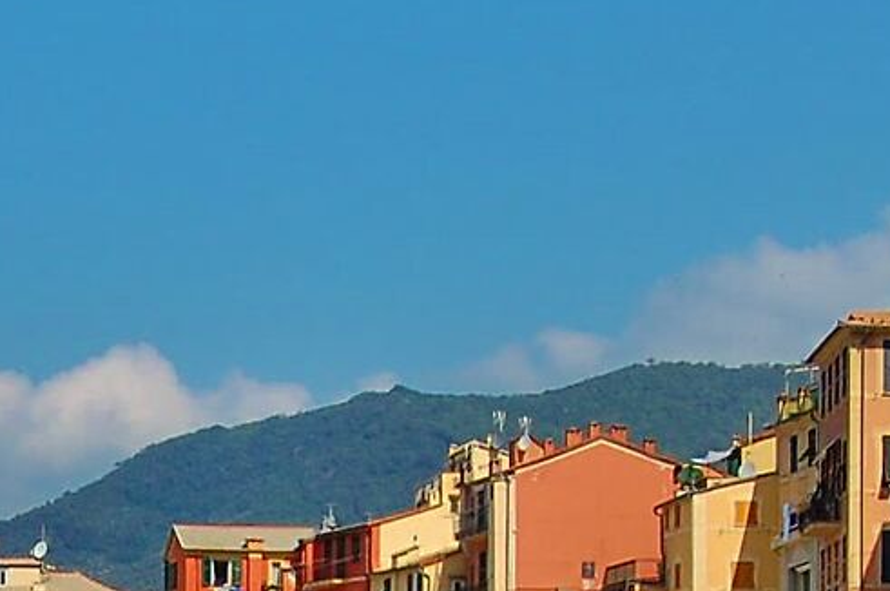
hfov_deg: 15.3
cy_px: 908
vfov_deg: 10.0
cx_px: 15
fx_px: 3259
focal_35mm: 132
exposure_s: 1/400
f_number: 10
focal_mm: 18
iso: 200
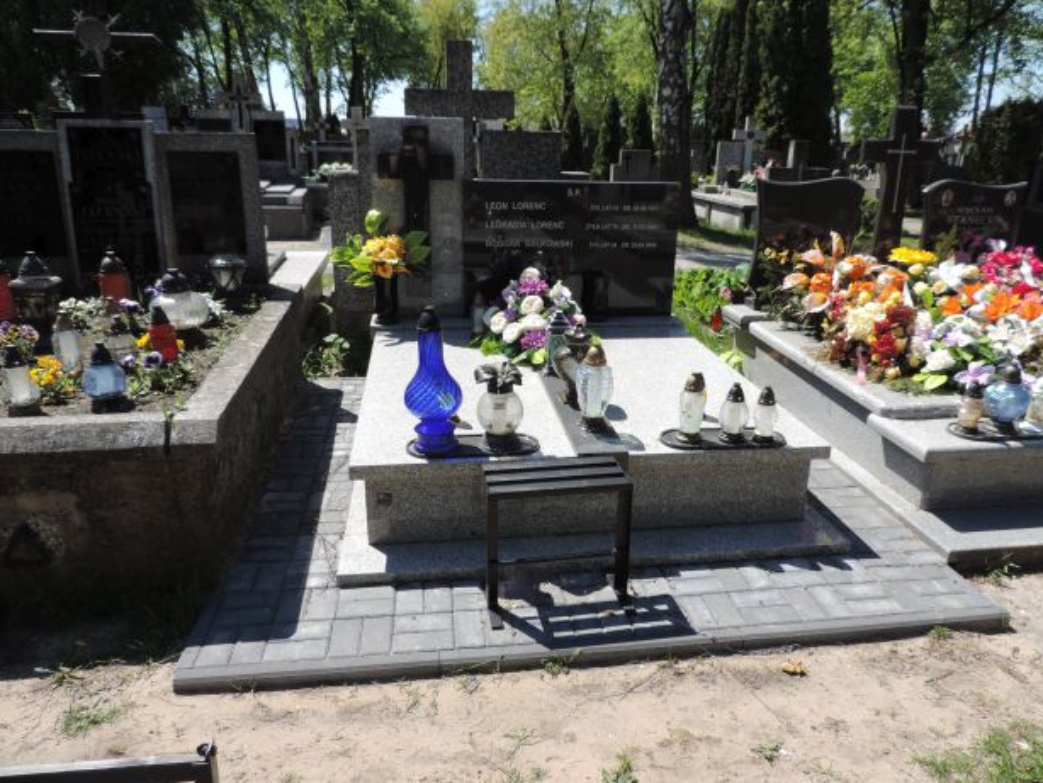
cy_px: 391
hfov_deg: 69.3
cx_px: 540
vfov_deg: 54.9
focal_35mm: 25
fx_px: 754
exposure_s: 1/800
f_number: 3
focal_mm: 4.3
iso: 80
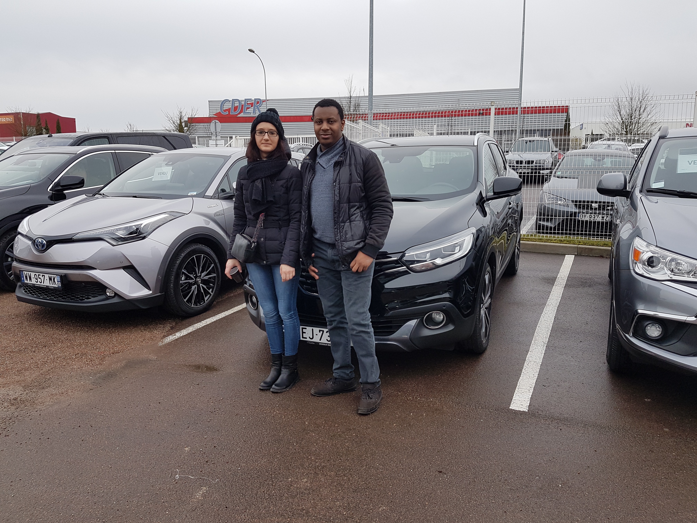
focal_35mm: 26
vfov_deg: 53.1
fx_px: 524
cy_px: 262
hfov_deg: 67.3
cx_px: 348
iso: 40
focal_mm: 4.2
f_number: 1.7
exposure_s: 1/442
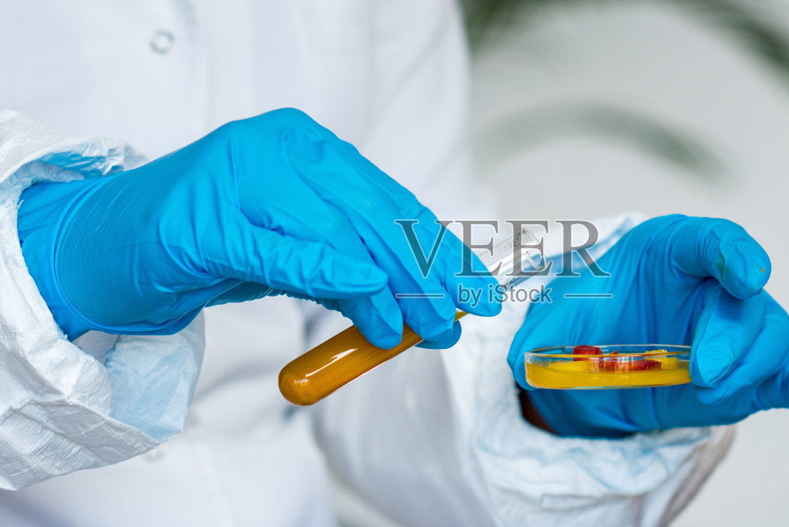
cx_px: 504
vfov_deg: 12.2
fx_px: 2456
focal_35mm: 112
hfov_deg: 18.2
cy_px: 264
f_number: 3.2
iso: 200
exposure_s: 1/200
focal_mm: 85
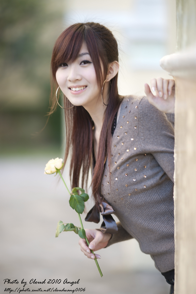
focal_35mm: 135
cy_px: 147
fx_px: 1102
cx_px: 98
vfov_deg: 15.2
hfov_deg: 10.2
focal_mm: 135
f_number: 1.8
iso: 100
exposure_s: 1/125
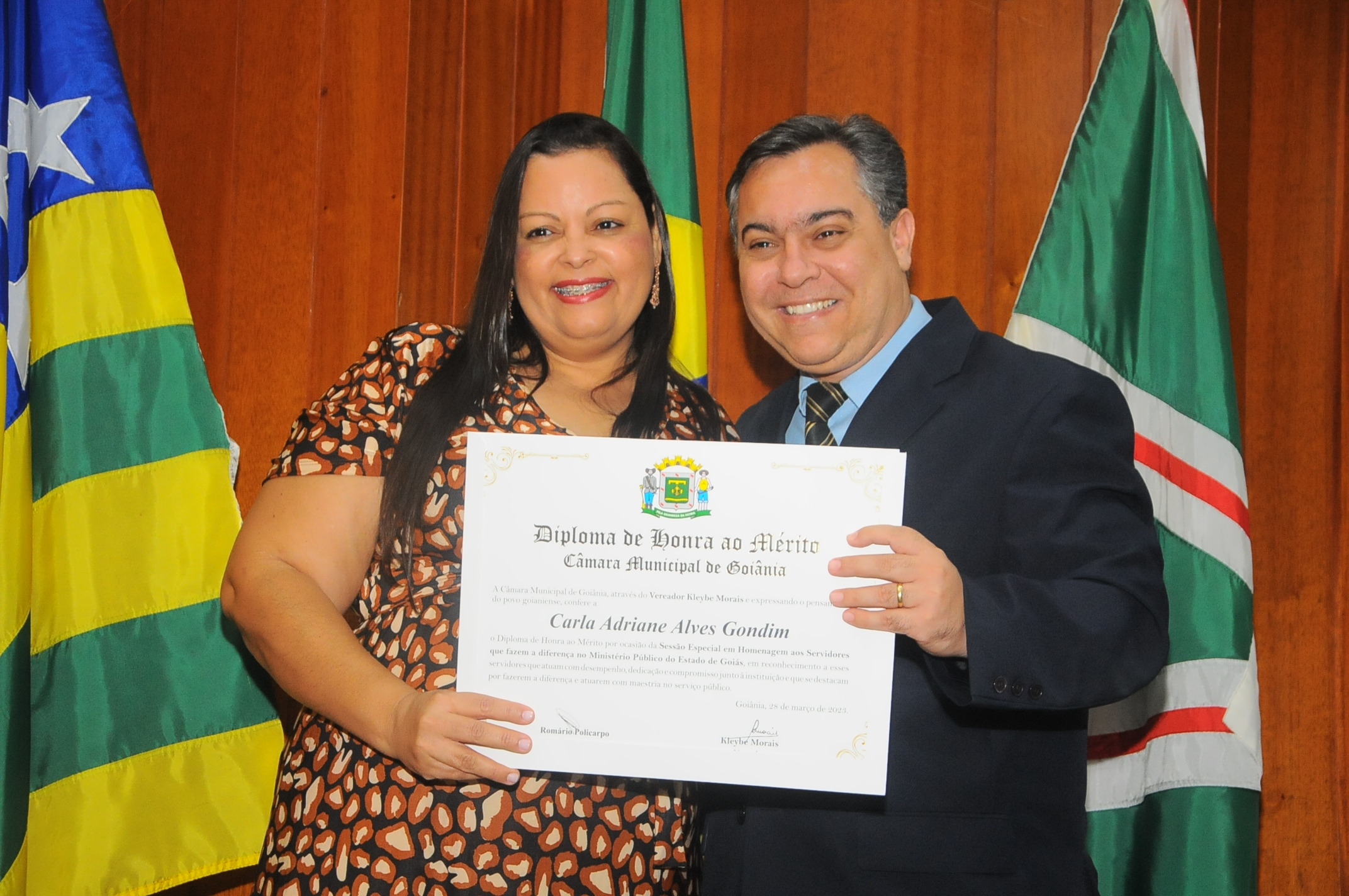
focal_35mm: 72
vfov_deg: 18.9
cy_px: 448
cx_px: 674
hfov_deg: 28.1
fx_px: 2695
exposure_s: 1/125
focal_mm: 48
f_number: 4.8
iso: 1250
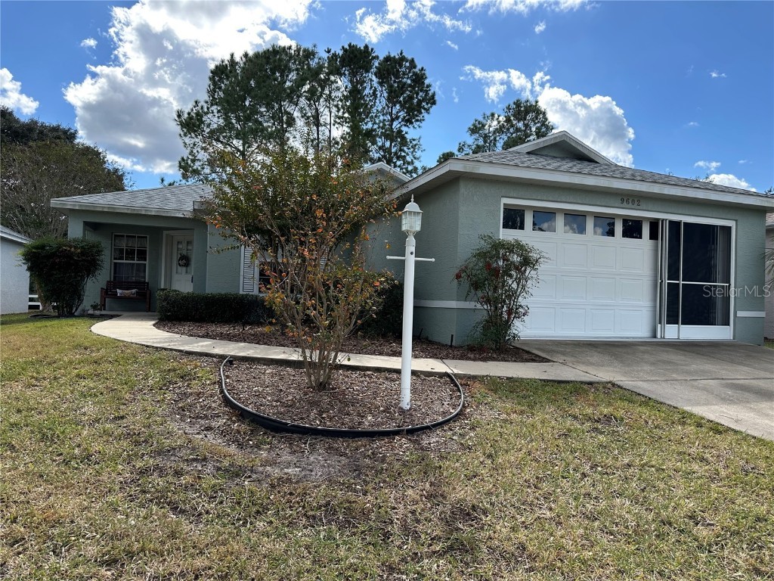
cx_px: 387
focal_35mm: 24
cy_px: 290
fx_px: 537
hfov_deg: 71.6
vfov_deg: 56.8
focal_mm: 6.86
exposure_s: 1/2028
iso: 80
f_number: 1.78
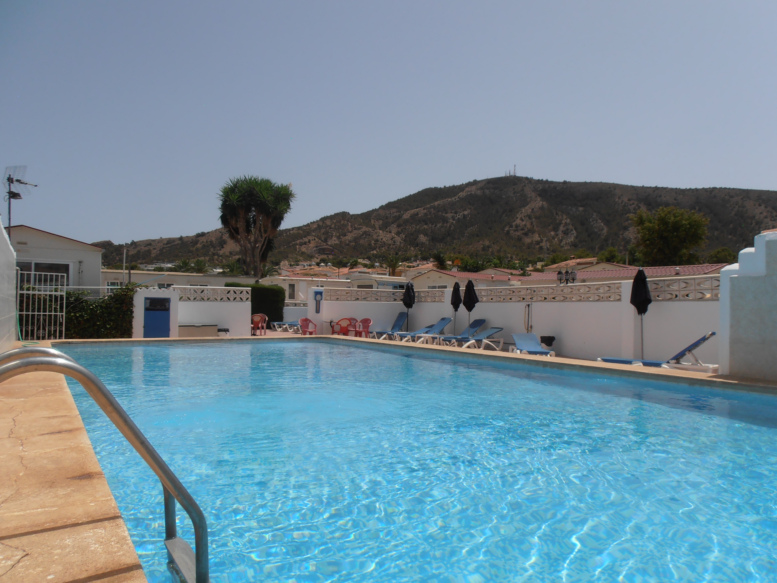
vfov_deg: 54.9
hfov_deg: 69.4
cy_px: 300
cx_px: 384
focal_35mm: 25
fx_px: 561
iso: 80
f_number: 7.9
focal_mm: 4.2
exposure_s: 1/640
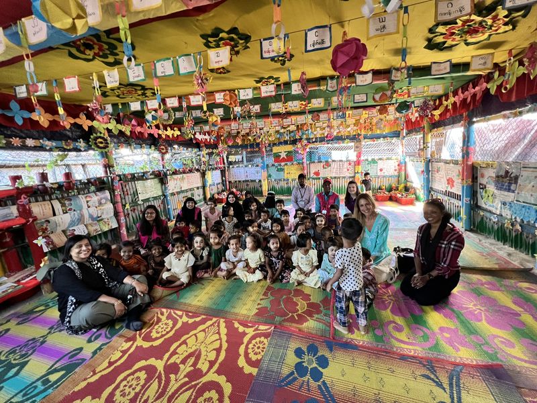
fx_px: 202
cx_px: 268
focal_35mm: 13
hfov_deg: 106.2
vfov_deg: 89.9
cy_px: 202
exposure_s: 1/60
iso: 320
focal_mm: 1.57
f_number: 1.8
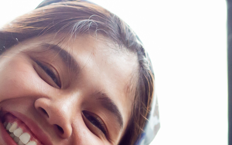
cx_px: 132
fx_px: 1075
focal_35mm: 170
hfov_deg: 12.3
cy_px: 147
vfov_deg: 7.7
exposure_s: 1/200
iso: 800
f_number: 2.8
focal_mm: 50
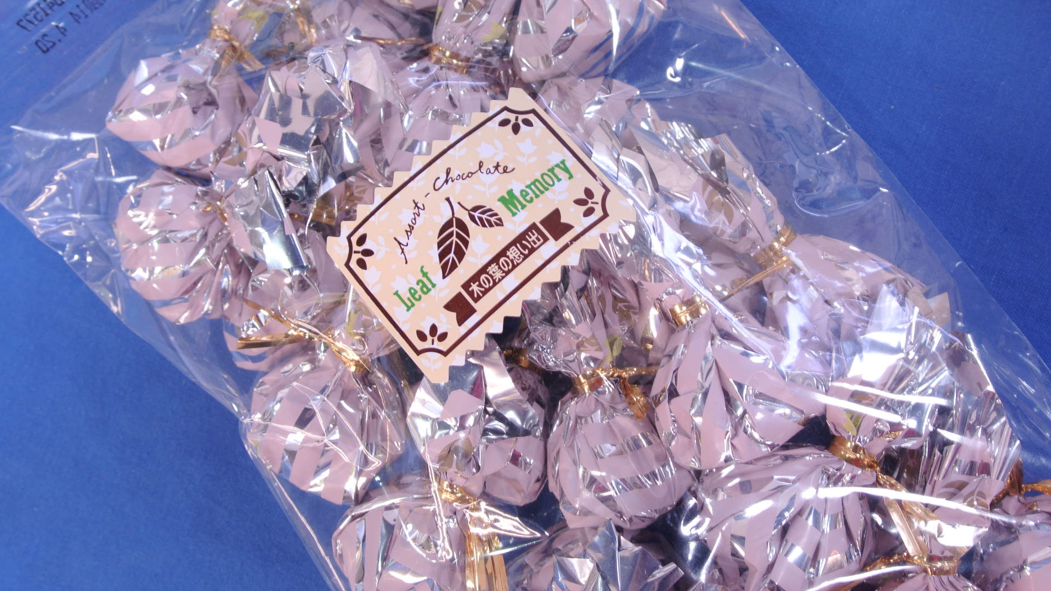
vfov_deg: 24.9
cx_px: 523
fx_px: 1338
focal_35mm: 48
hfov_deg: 42.9
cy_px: 332
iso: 100
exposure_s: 1/6
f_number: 6.3
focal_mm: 16.9
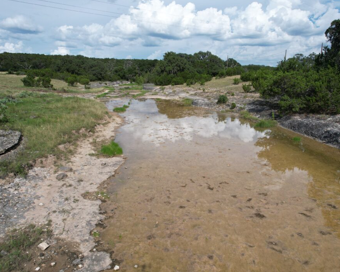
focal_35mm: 25
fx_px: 251
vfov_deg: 56.8
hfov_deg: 68.1
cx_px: 173
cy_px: 135
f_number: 2.8
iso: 120
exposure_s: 1/3000
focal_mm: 8.38
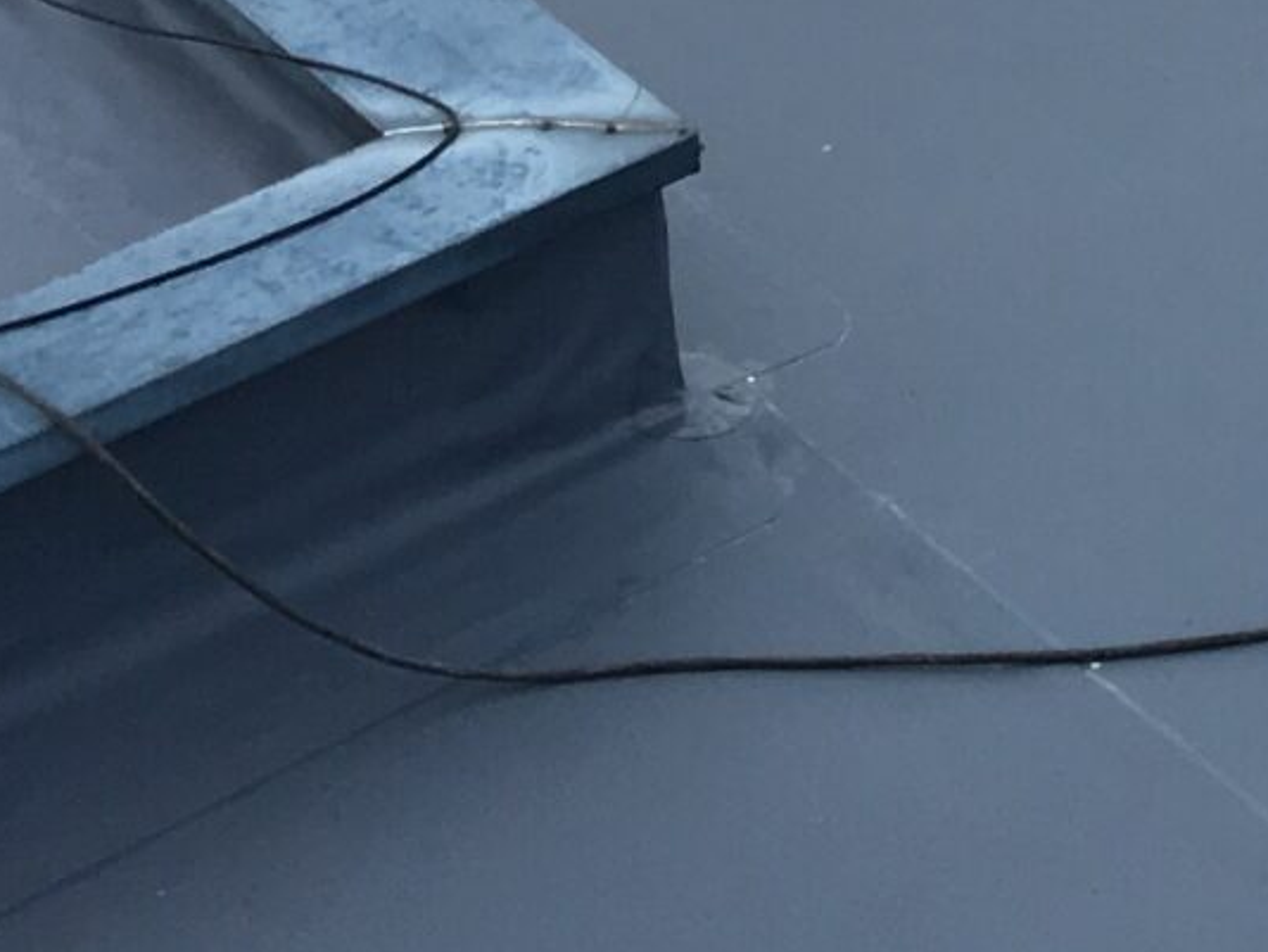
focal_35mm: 139
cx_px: 2151
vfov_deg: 9.6
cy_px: -1268
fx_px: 5094
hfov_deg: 13.1
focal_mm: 4.15
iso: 25
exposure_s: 1/810
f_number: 2.2
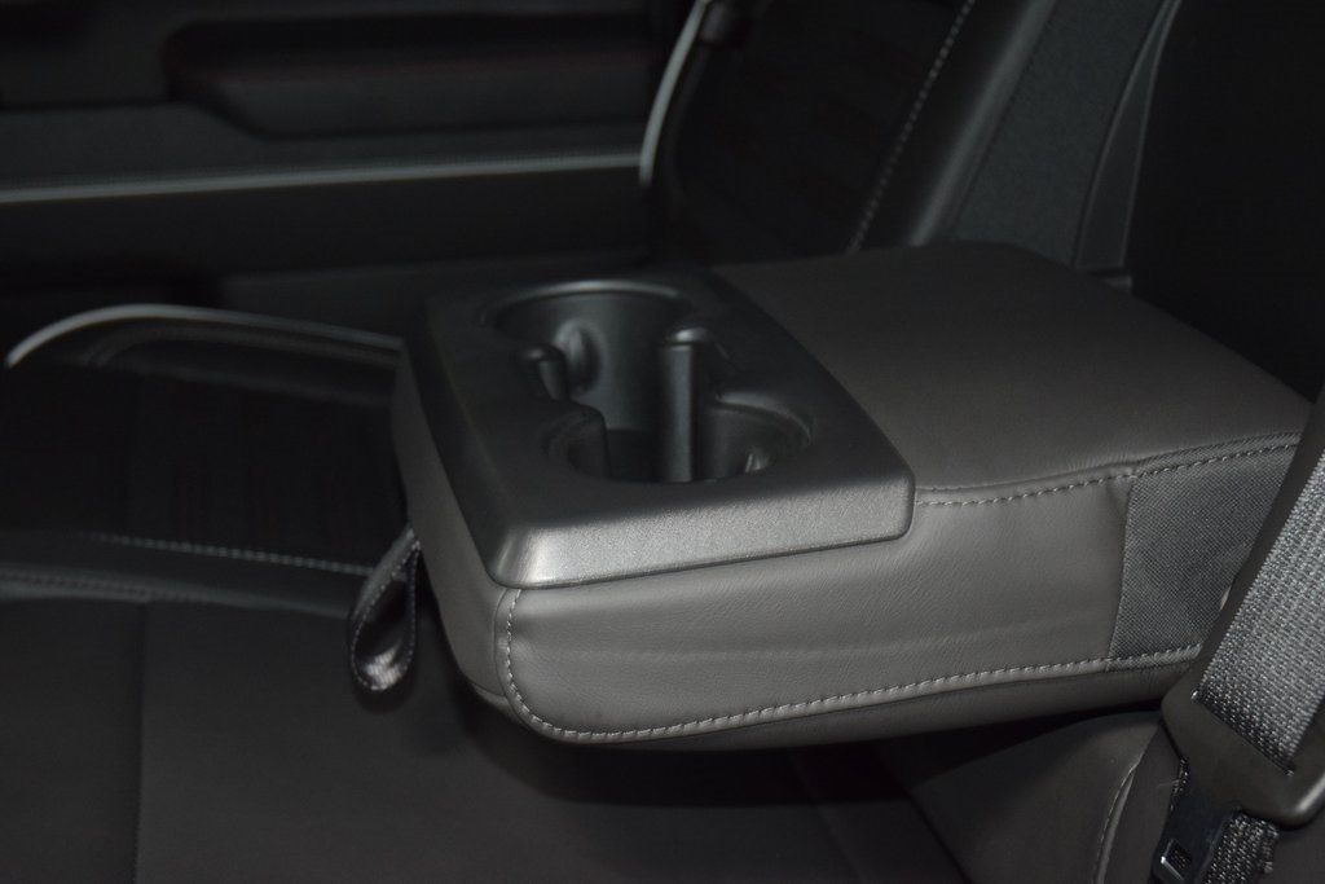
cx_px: 662
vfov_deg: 25.8
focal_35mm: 52
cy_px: 442
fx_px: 1932
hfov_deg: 37.8
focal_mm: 35
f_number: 4.2
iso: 2000
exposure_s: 1/40
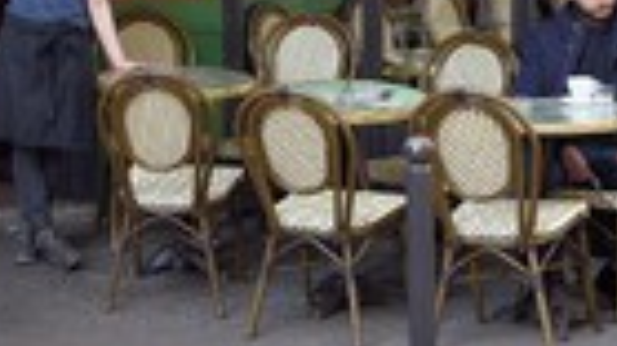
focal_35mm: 152
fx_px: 2485
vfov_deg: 7.8
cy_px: -155
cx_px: 89
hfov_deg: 14.0
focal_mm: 48
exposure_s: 1/200
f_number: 5
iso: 200
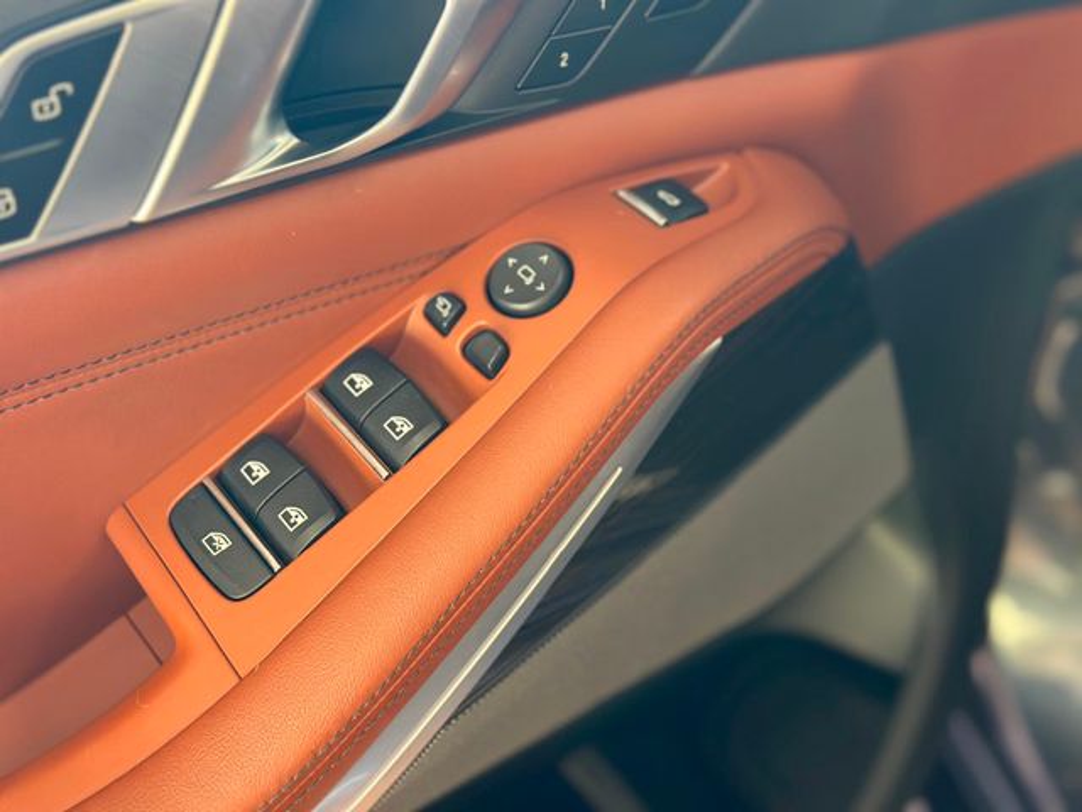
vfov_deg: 30.3
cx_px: 541
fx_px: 1500
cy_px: 406
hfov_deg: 39.7
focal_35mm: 48
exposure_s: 1/40
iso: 250
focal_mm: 6.86
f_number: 1.78
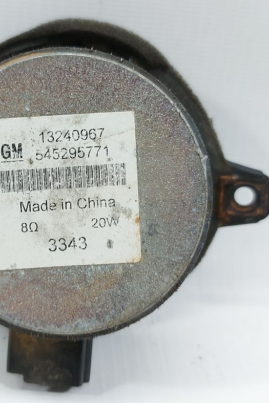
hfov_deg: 30.1
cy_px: 185
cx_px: 71
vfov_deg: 44.5
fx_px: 493
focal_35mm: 44
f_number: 1.8
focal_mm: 5.23
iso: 80
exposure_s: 1/60
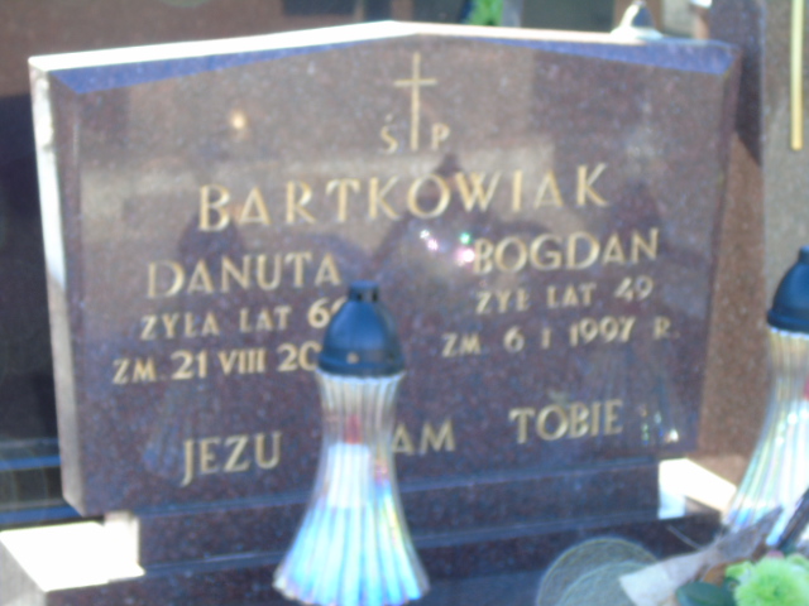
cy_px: 303
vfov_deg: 13.7
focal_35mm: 108
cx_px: 404
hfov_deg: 18.2
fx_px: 2524
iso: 80
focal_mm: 19
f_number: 4.4
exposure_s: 1/40
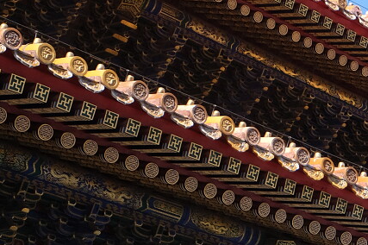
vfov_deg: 10.1
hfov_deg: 14.7
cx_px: 440
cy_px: 229
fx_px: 1379
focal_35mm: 135
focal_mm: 30.2
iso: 400
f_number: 7.1
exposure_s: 1/350
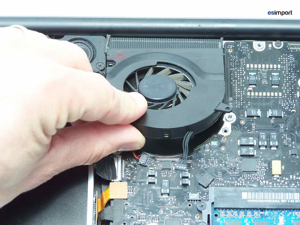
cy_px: 112
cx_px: 150
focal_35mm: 169
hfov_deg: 11.7
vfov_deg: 8.8
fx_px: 1465
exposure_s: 1/8
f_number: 3.6
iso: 80
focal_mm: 28
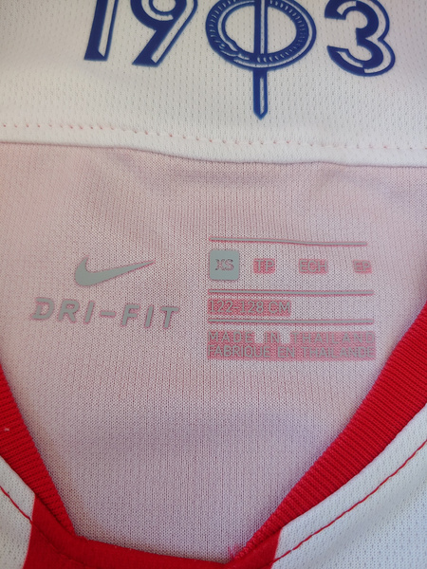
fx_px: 411
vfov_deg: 69.4
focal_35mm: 25
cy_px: 284
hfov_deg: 54.9
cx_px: 214
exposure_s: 1/50
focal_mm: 4.23
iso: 100
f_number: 1.5
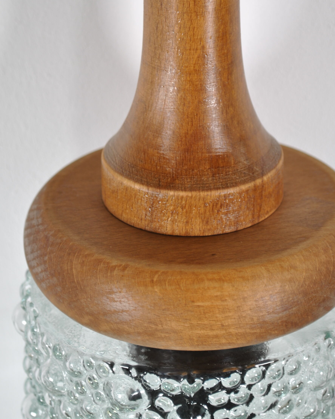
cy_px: 131
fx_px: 1524
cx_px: 190
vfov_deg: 15.6
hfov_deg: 12.5
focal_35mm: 123
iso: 100
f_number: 5.6
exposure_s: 1/30
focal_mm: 50
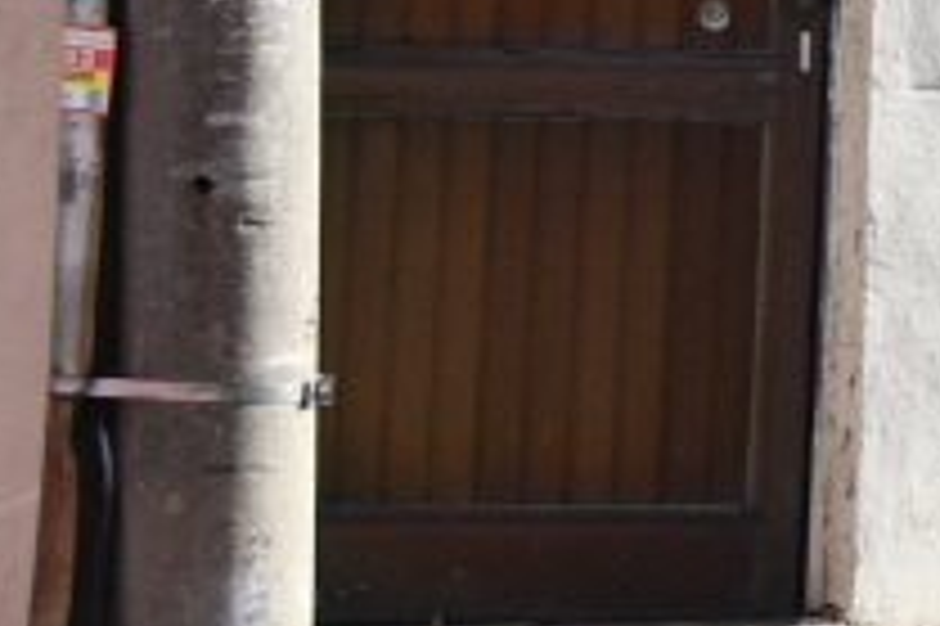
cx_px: 2312
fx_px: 6783
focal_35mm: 260
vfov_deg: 5.2
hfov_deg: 7.4
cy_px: -257
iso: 1000
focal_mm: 35
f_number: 11
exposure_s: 1/500
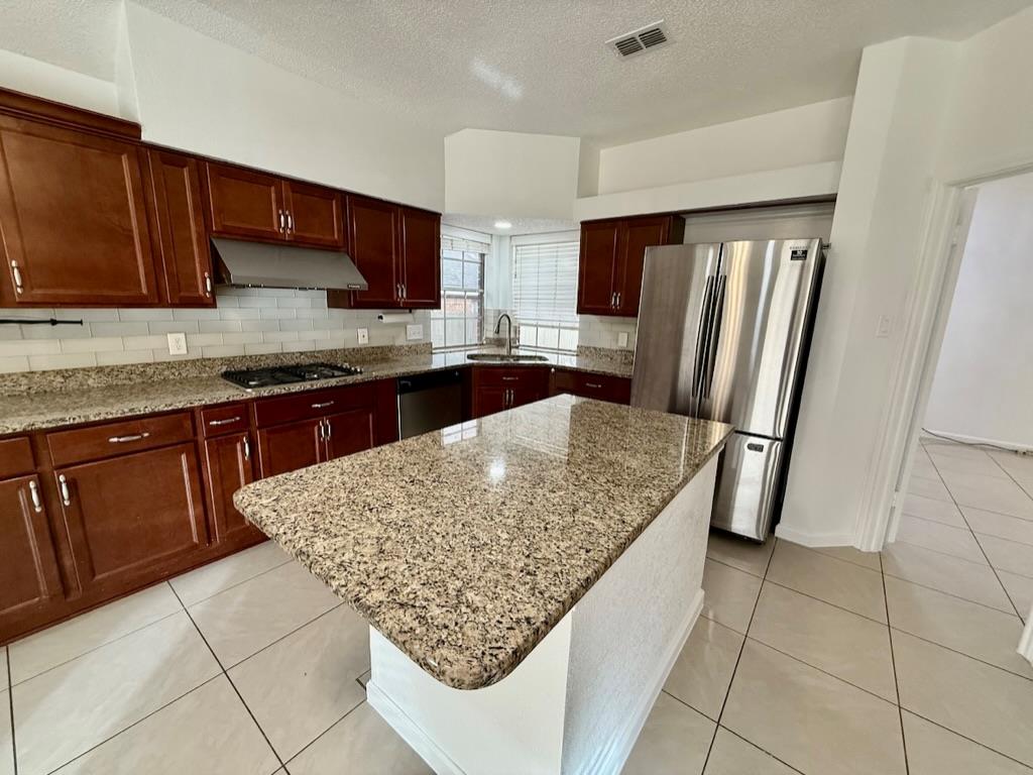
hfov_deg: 102.1
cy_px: 388
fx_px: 418
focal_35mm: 14
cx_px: 516
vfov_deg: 85.7
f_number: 2.2
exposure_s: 1/120
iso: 250
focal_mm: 2.22
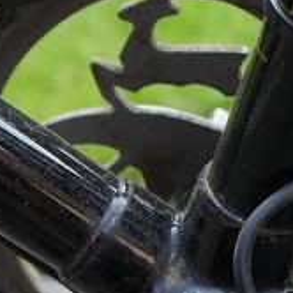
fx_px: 1236
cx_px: 369
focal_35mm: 129
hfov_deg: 13.1
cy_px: 407
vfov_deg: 13.0
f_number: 4
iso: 200
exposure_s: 1/160
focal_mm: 21
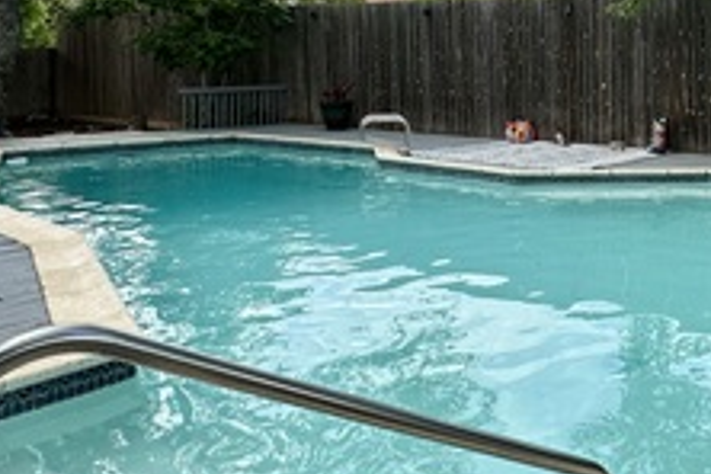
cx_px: 647
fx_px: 829
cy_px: 64
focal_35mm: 42
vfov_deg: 30.7
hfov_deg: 42.4
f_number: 2.2
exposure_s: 1/790
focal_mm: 2.22
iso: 40
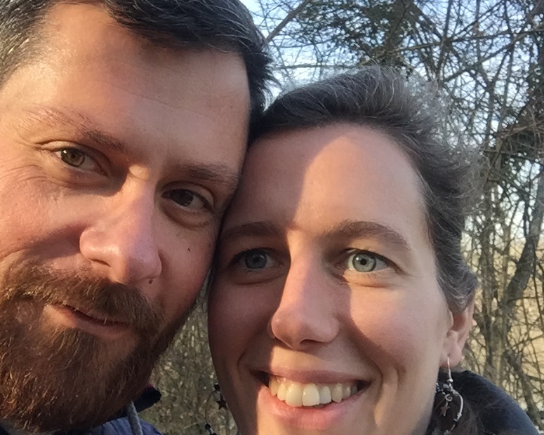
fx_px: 805
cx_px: 201
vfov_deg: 30.2
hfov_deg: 37.1
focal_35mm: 50
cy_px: 196
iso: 32
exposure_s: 1/129
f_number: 2.2
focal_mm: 2.65
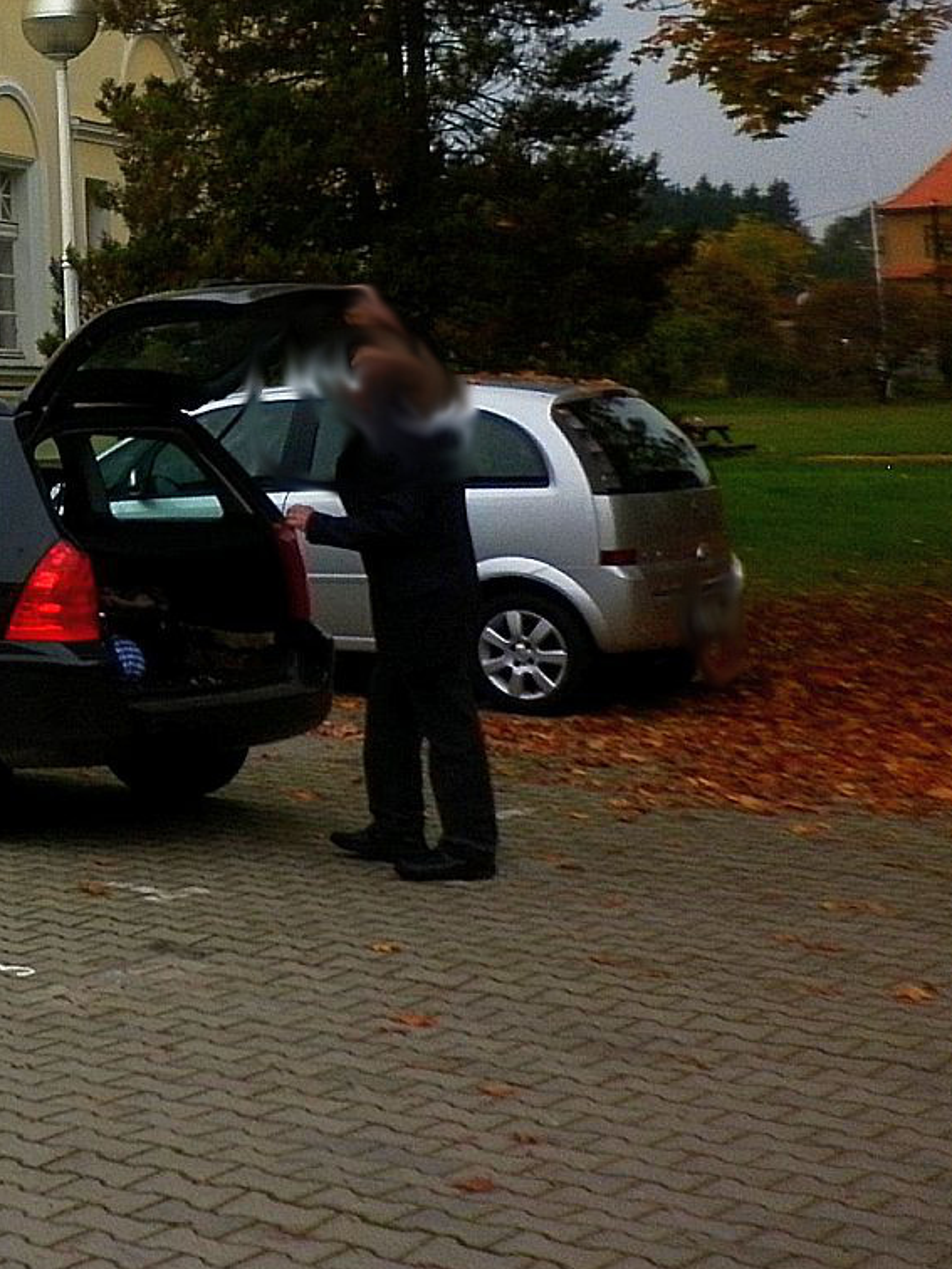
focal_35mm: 74
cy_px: 18
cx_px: -703
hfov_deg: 16.9
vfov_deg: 25.1
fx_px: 2714
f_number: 2.8
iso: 80
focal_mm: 5
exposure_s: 1/500
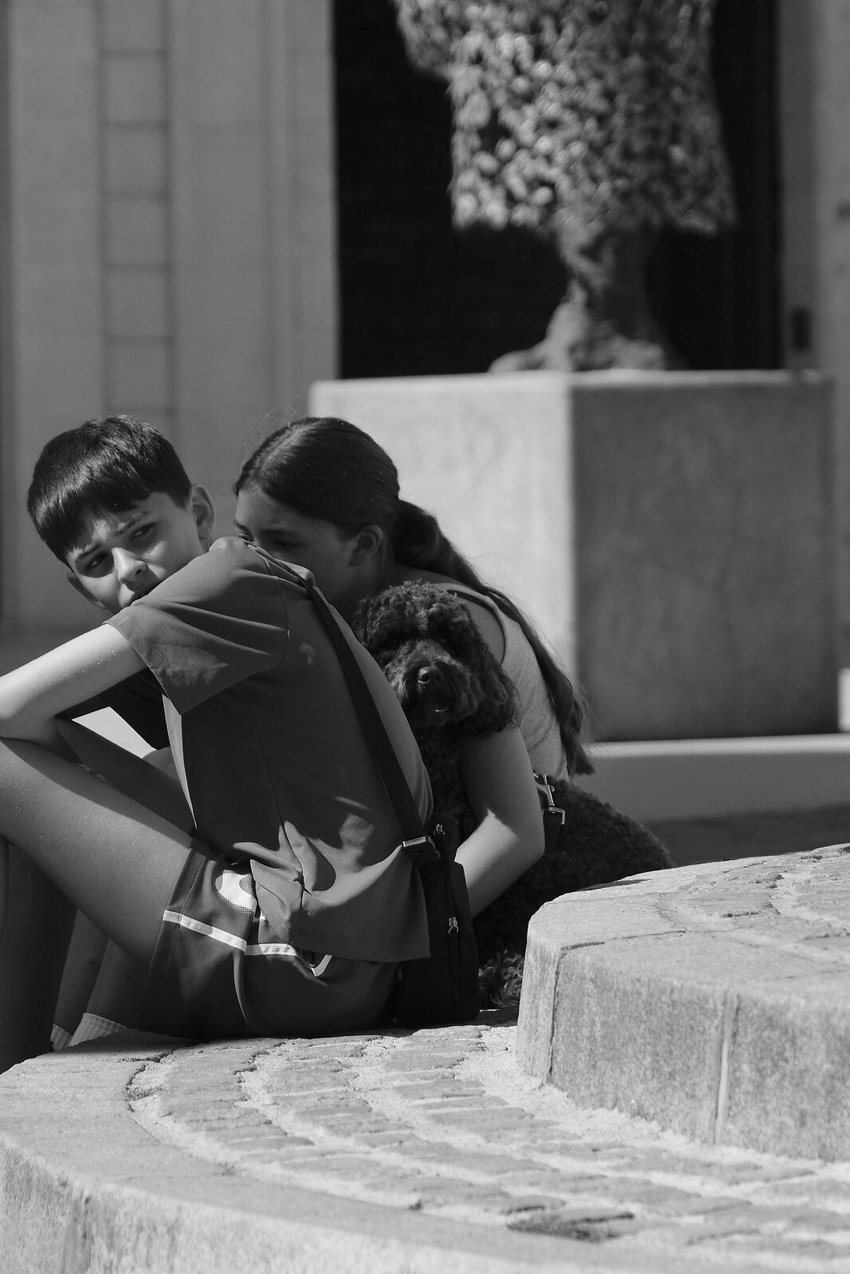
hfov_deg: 5.0
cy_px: 636
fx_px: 9808
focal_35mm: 277
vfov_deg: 7.4
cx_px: 287
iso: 640
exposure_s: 1/1800
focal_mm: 122.6
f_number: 5.6
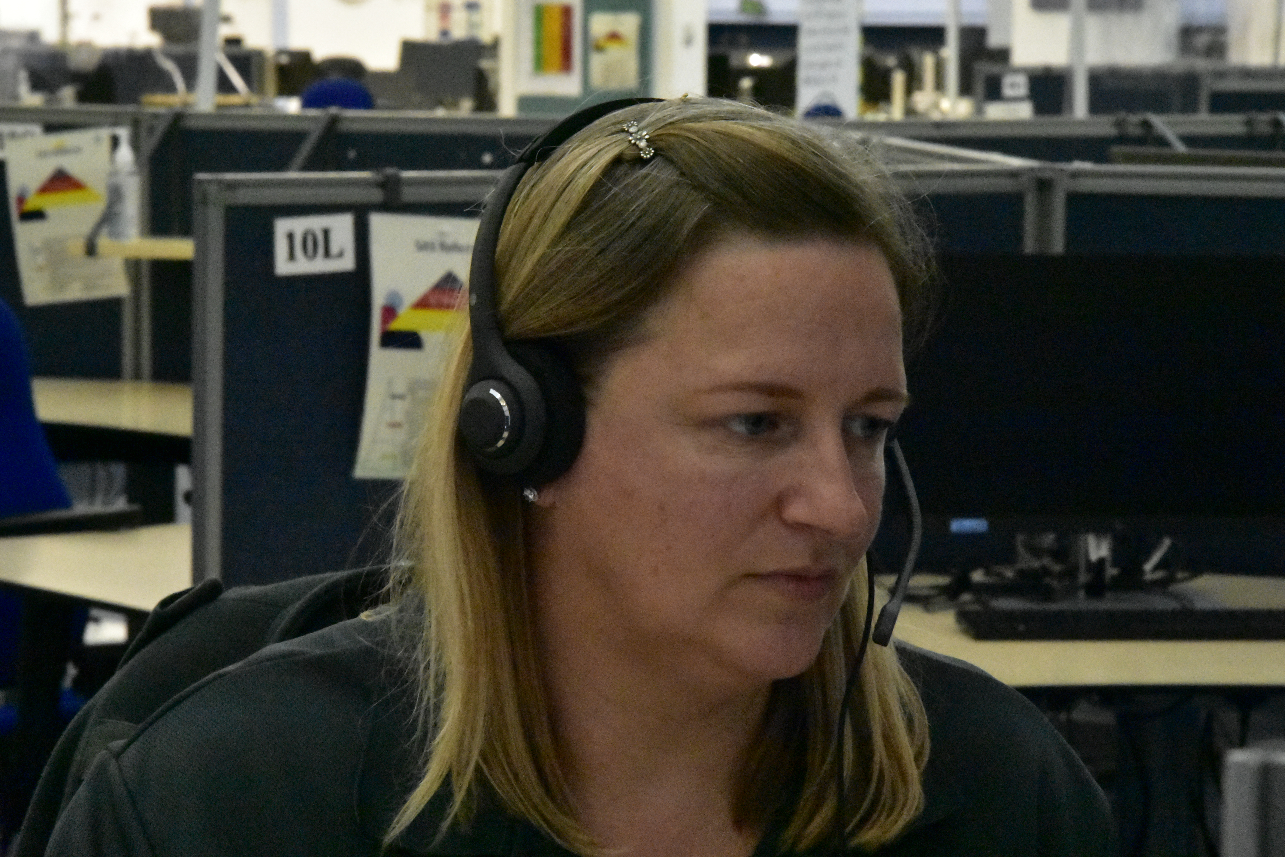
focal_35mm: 158
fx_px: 5621
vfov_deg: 8.7
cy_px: 428
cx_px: 642
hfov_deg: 13.0
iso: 25600
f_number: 18
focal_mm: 105
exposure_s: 1/40
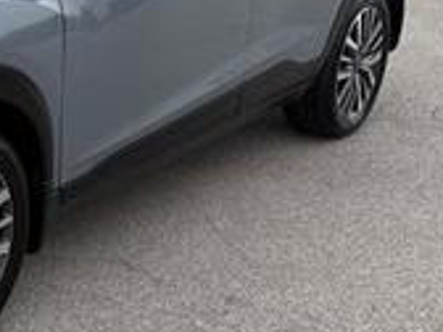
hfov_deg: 21.9
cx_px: -166
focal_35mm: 78
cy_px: 129
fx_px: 998
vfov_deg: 18.9
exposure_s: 1/1239
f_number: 1.6
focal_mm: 5.96
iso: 50
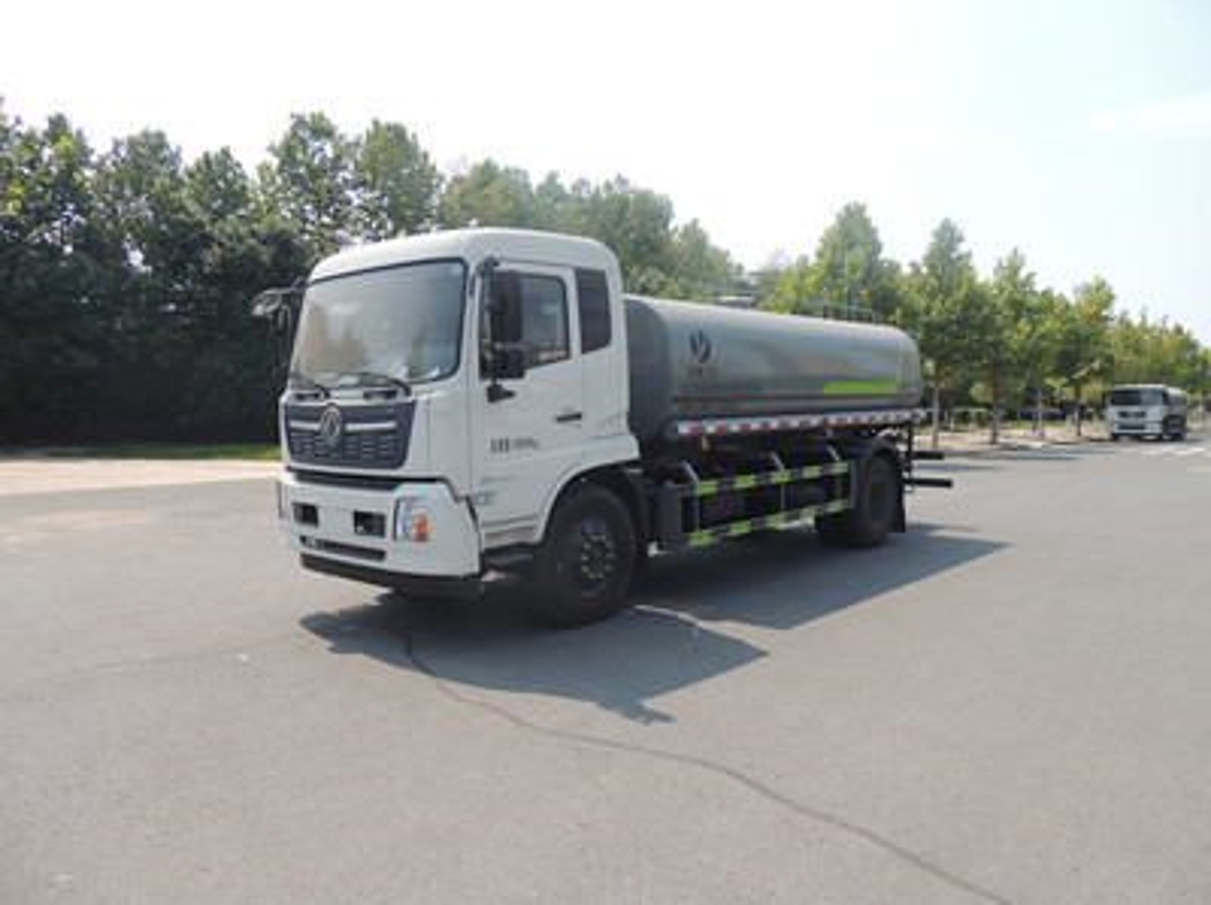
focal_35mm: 24
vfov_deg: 56.7
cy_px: 452
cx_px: 606
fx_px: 839
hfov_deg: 71.7
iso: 100
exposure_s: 1/800
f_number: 3
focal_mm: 4.3
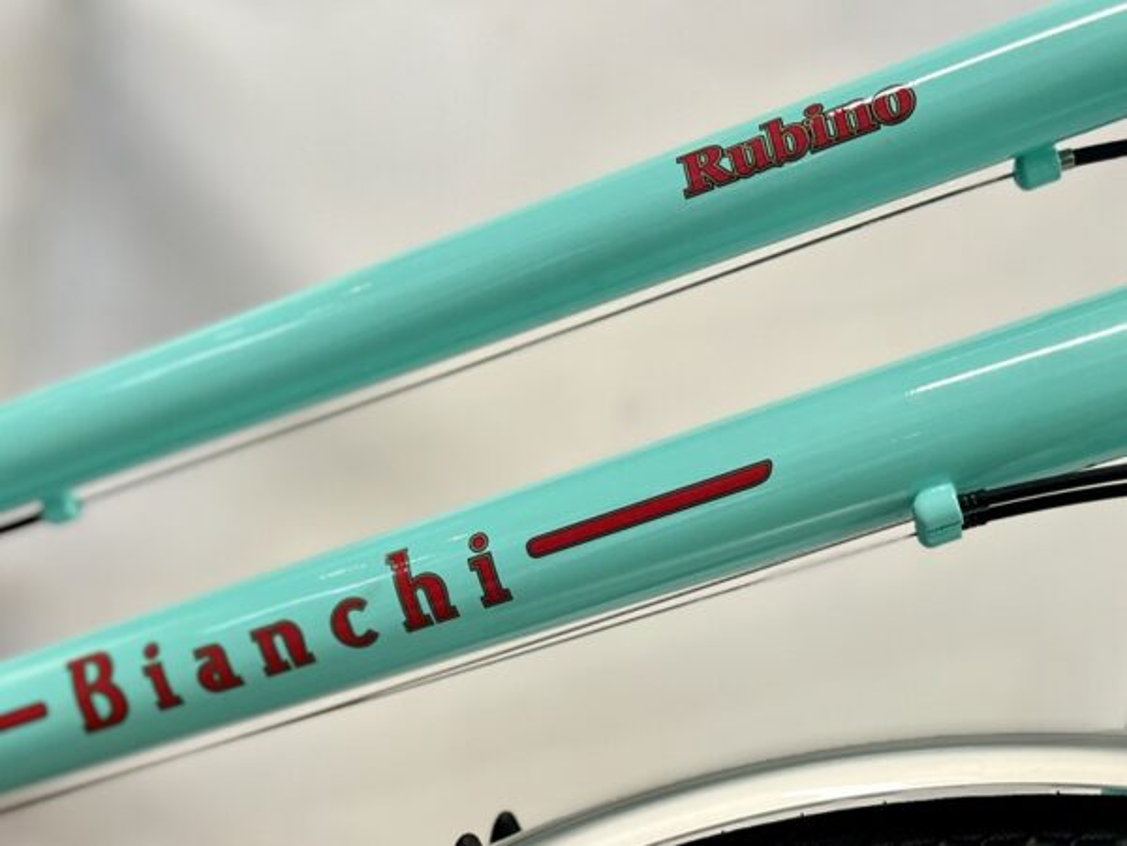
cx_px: 564
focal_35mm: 26
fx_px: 846
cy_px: 423
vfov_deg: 53.1
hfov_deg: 67.3
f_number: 1.6
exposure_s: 1/50
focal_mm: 5.1
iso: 100
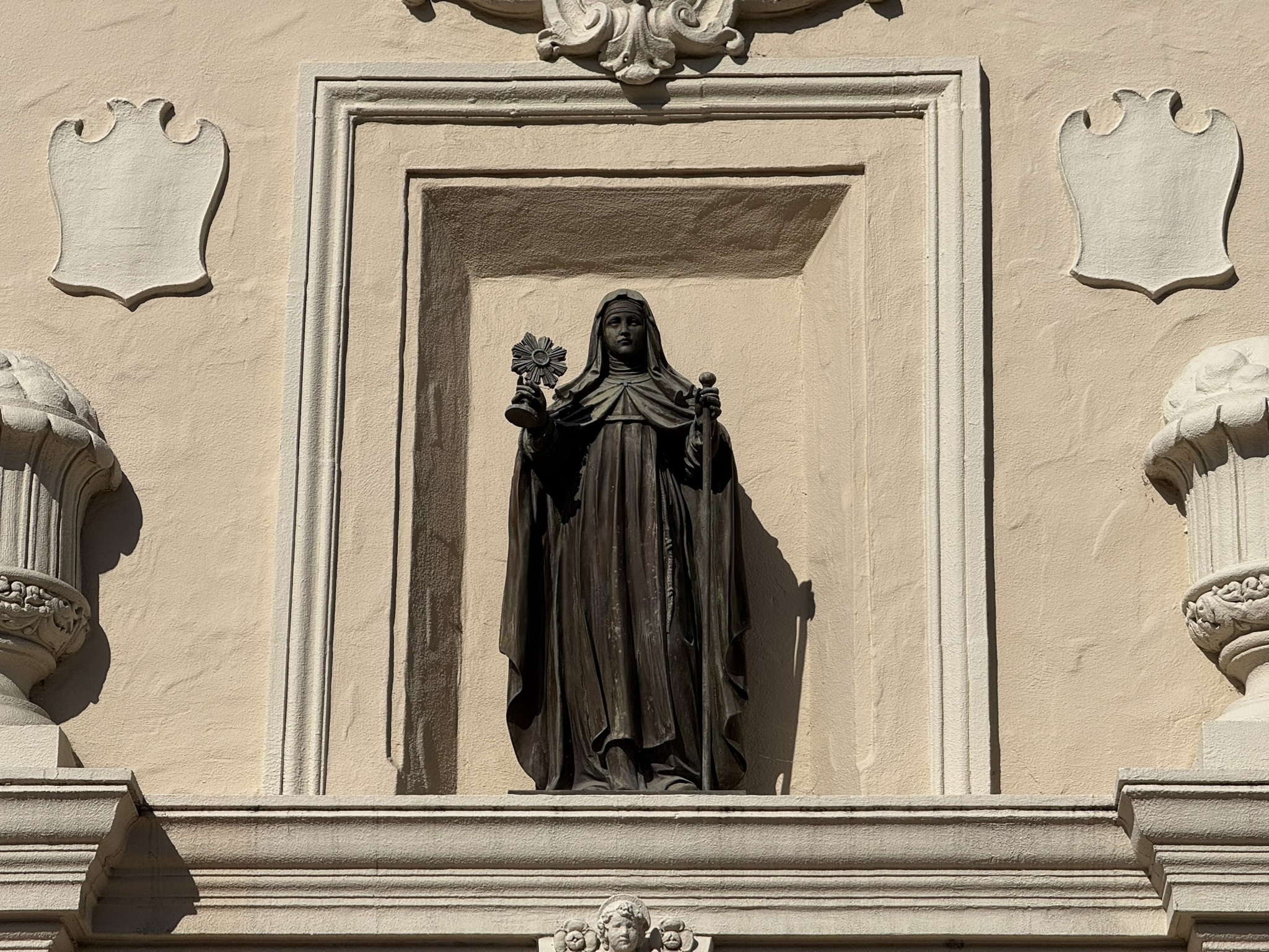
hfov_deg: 16.4
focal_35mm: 120
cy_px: 476
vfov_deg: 12.3
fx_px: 4399
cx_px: 634
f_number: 2.8
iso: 40
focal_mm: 15.66
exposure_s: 1/3195
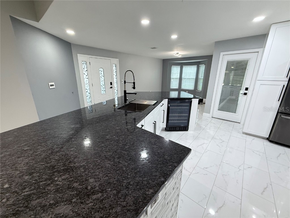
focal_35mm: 14
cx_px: 145
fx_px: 117
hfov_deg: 102.1
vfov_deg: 85.7
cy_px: 109
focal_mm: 2.22
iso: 320
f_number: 2.2
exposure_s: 1/60
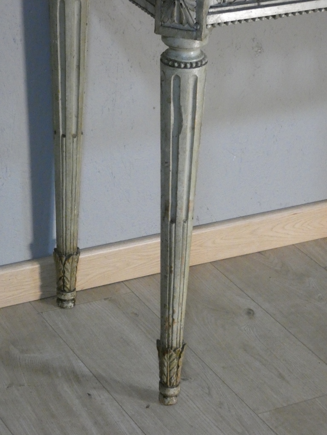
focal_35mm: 117
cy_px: 218
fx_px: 1474
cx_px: 164
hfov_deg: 12.7
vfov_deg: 16.8
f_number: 5.1
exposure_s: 1/125
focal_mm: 21
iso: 2000
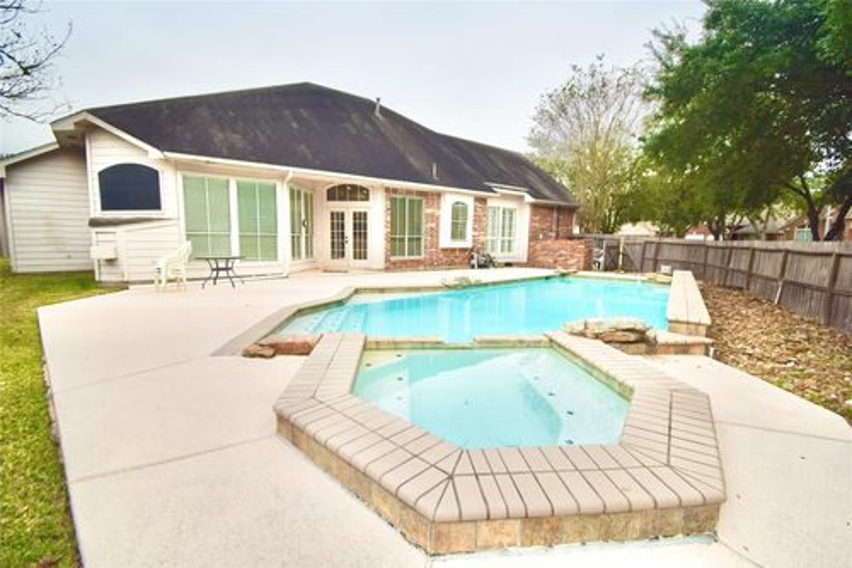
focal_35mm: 15
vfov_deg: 77.3
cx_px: 426
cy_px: 284
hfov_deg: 100.4
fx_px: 355
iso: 100
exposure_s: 1/160
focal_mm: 10
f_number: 6.3
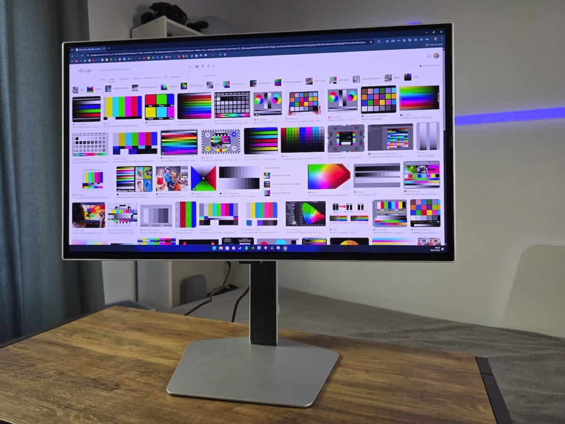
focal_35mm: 23
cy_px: 212
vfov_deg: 58.9
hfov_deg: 73.9
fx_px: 375
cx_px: 282
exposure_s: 1/100
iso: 100
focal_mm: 6.3
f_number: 1.7
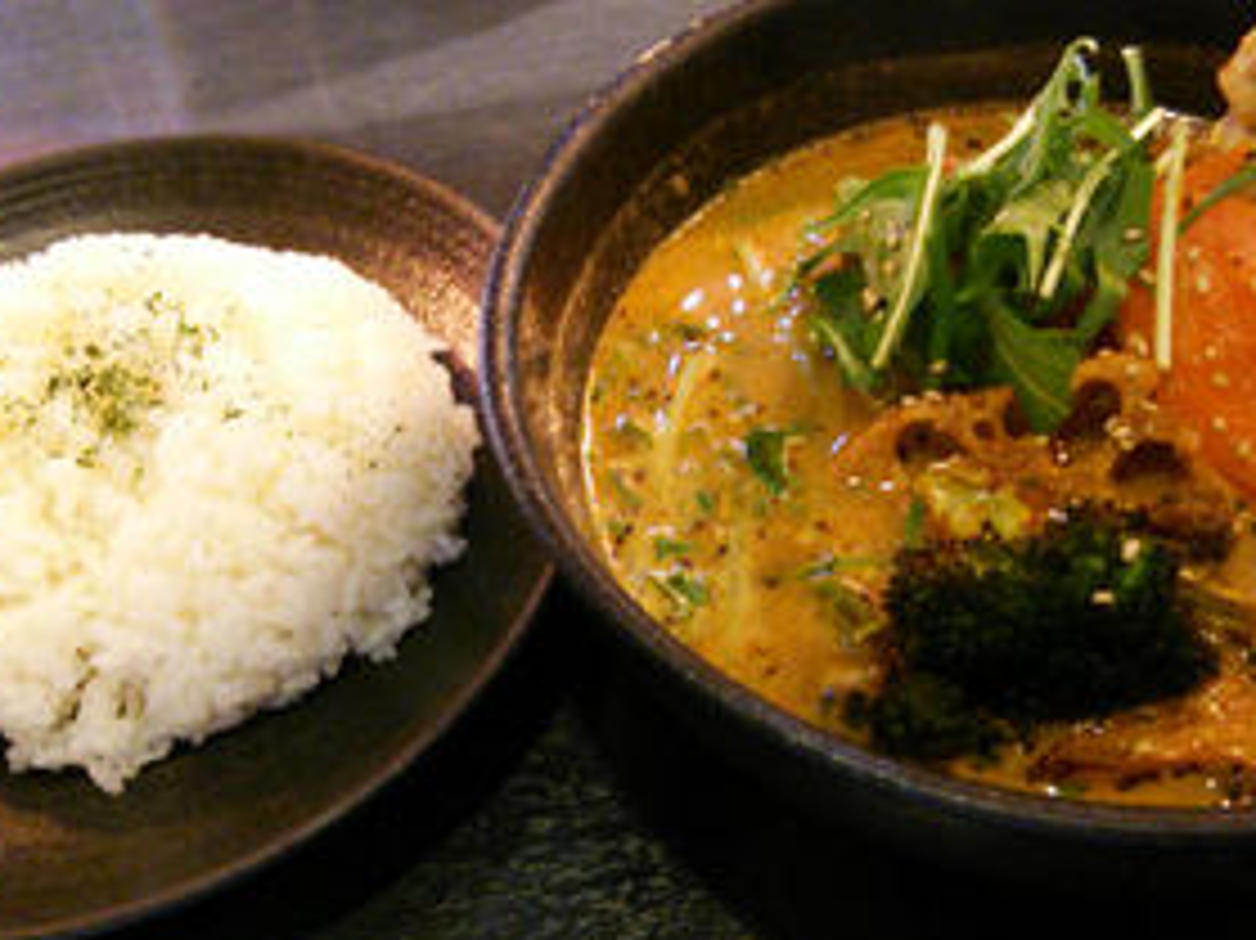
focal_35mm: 43
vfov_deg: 33.5
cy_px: 423
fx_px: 1560
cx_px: 617
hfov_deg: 43.9
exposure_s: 1/18
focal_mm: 4.06
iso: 320
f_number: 1.94
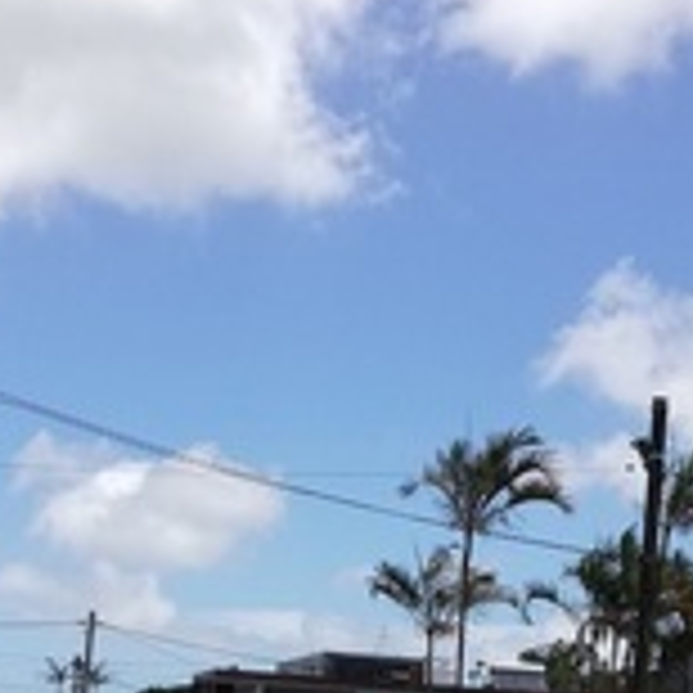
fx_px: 2106
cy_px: 1102
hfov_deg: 18.7
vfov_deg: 16.6
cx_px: 369
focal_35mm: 93
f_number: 2.2
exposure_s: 1/1174
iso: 50
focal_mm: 3.81
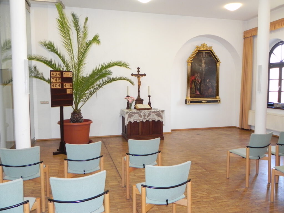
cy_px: 106
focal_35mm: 29
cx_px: 142
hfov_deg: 61.7
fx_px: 238
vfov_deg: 48.2
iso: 296
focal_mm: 5.2
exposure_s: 1/30
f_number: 2.8
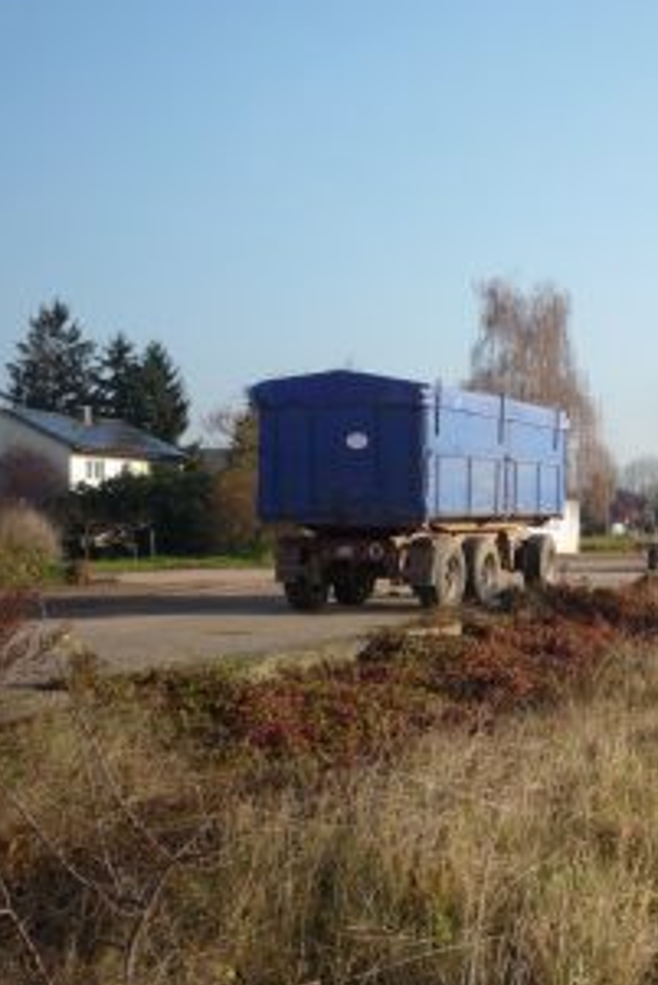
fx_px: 1451
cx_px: 723
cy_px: 537
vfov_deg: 37.5
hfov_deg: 23.9
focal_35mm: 53
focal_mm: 5.2
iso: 100
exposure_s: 1/400
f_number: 4.5
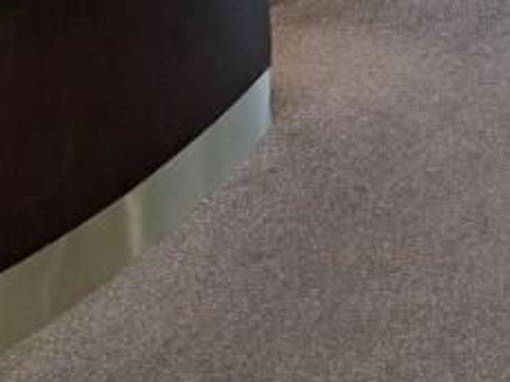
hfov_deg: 17.0
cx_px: 710
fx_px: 1575
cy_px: -373
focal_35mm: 107
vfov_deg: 12.3
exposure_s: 1/50
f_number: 1.8
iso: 80
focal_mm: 5.23
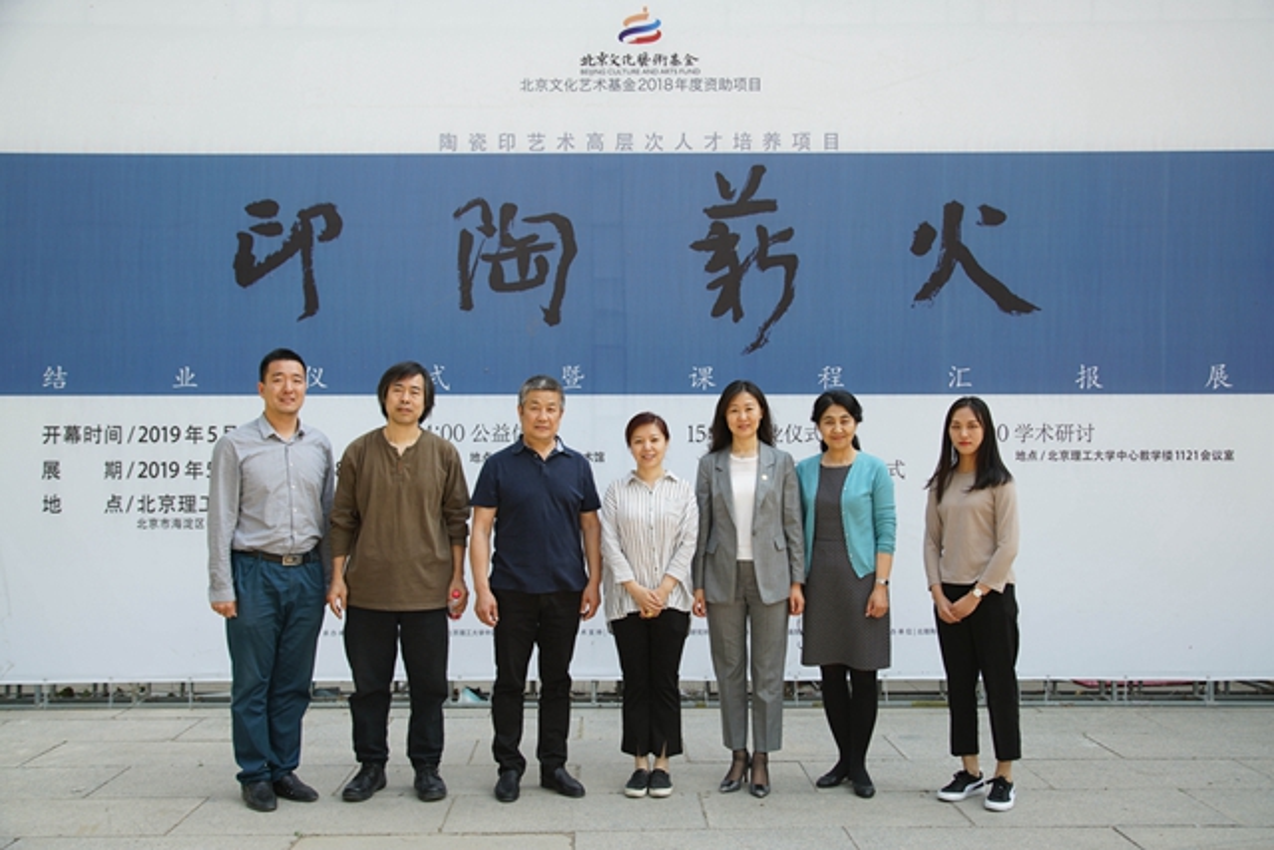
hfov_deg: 58.7
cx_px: 637
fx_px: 1133
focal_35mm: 32
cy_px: 425
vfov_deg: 41.1
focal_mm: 32
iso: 100
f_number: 5
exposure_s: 1/80
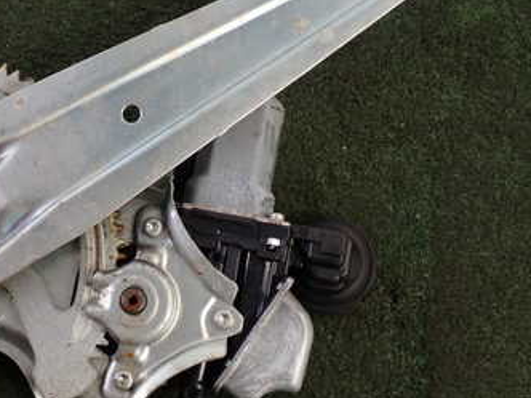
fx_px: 1135
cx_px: 154
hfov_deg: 26.1
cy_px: 189
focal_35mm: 74
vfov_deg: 19.9
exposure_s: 1/125
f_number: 4
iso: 100
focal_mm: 7.31
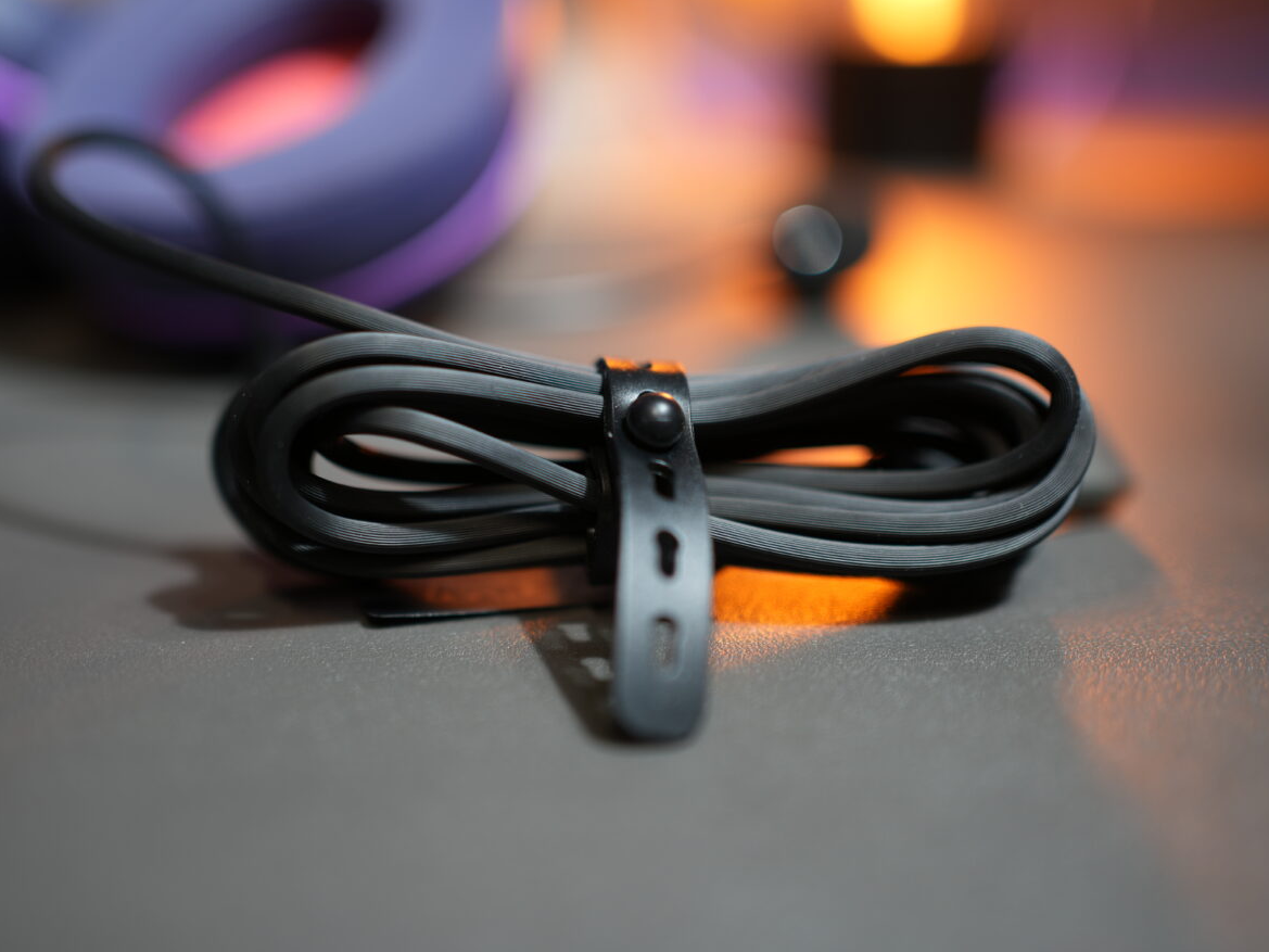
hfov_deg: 48.9
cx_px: 573
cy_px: 475
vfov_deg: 37.7
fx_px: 1393
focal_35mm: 38
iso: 100
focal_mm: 35
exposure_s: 1/40
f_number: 2
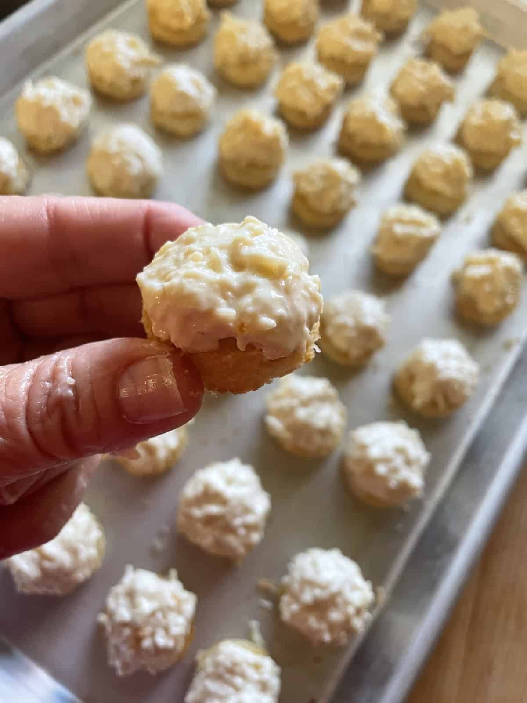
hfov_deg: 53.1
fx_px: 528
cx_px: 264
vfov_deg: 67.3
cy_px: 352
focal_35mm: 26
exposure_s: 1/60
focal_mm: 4.2
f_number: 1.6
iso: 200
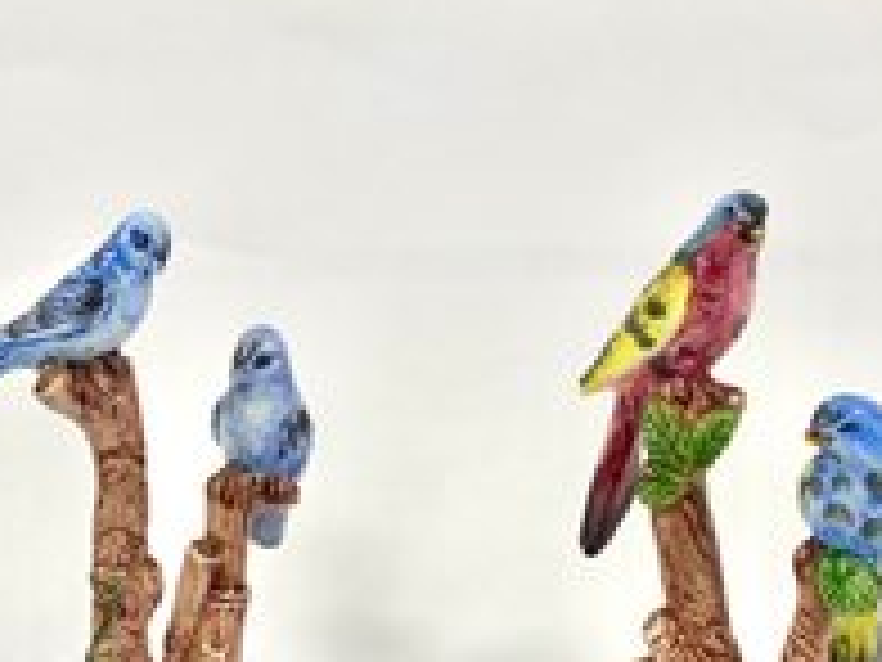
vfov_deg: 16.2
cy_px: 484
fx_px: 2319
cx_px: 425
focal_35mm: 91
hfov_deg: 21.5
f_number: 2
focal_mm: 6
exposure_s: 1/154
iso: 20
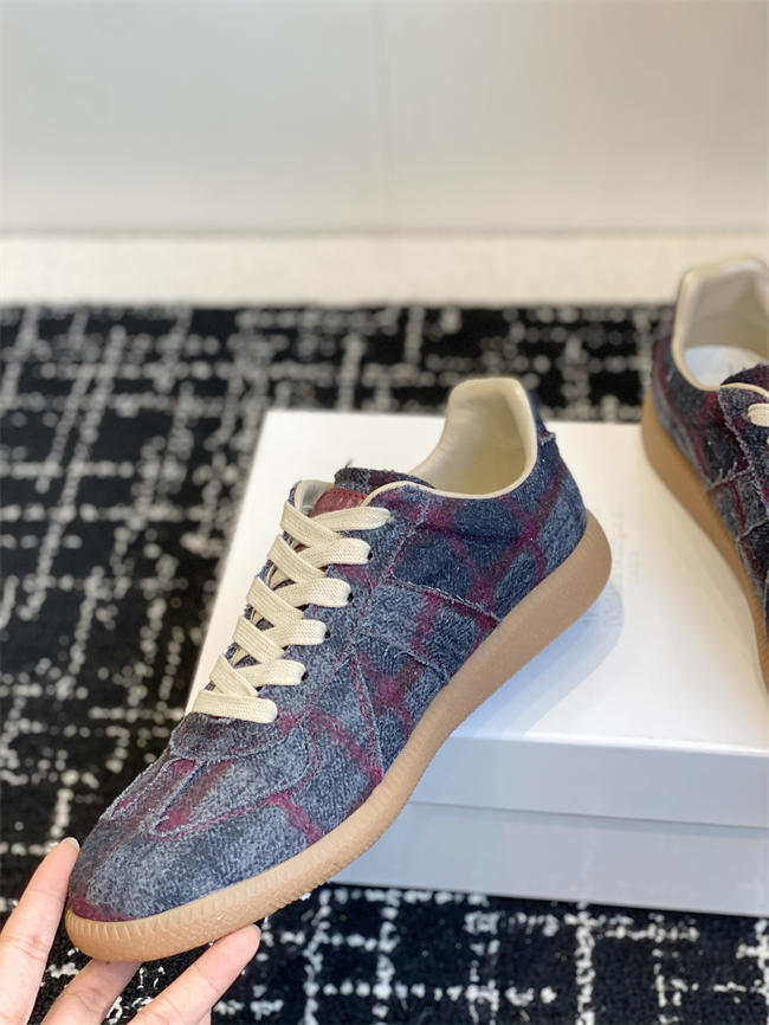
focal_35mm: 52
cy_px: 512
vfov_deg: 36.8
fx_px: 1539
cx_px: 384
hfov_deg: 28.0
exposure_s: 1/122
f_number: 2
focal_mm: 6
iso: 64
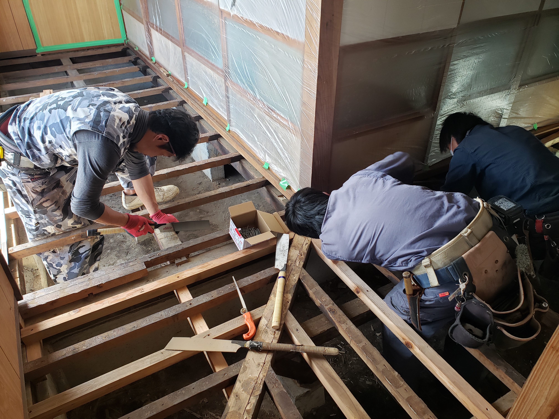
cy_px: 210
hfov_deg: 67.3
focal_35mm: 26
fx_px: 420
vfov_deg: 53.1
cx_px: 280
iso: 80
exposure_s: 1/60
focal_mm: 4.3
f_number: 2.4
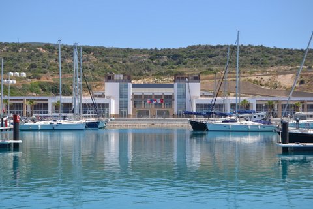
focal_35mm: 82
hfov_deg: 24.6
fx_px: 717
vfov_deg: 16.6
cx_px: 156
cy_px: 104
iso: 100
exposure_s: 1/250
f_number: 8
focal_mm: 55
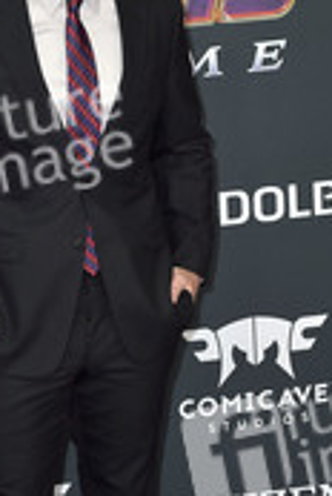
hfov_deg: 13.2
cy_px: 295
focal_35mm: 104
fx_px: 1433
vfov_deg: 19.6
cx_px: 70
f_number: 5
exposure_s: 1/250
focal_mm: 45
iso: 250
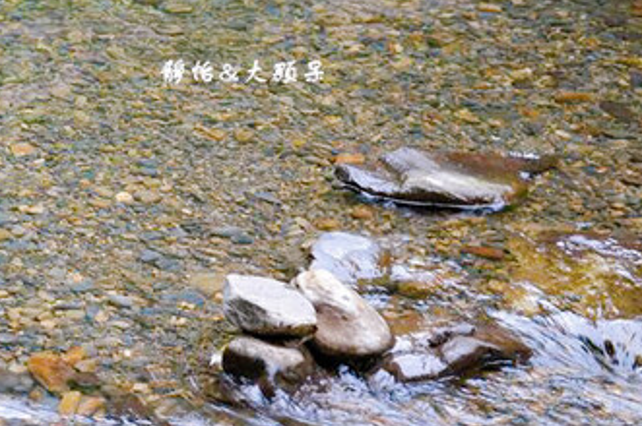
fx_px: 2654
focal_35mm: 149
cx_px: -132
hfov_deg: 13.4
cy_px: 227
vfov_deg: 9.2
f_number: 4
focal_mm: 58
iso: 250
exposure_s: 1/60
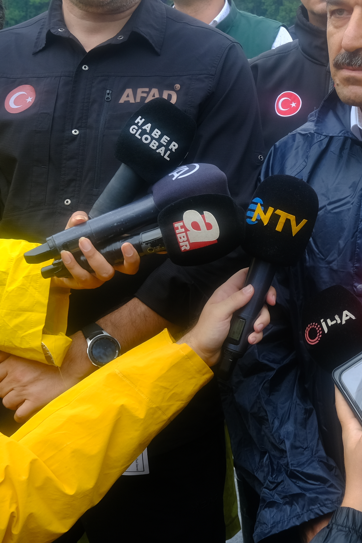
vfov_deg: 26.5
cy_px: 193
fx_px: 1146
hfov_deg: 17.7
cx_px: 313
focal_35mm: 76
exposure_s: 1/40
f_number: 8
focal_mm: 20.2
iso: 160
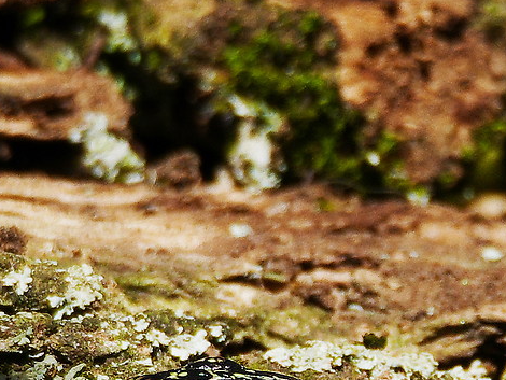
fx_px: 44767
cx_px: 519
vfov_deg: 0.5
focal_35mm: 3061
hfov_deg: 0.6
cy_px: 371
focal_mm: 300
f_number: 6.7
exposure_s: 1/1300
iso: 200
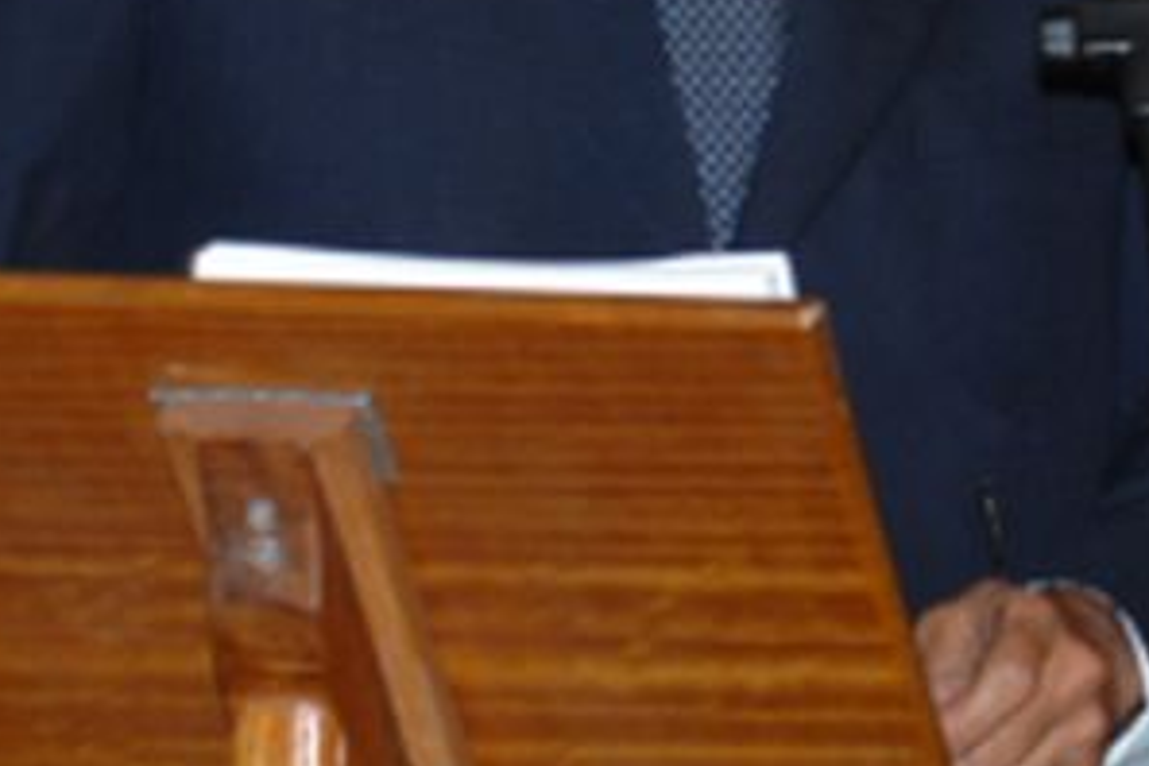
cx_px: 874
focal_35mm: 477
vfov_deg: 2.9
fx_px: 15208
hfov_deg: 4.3
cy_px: -201
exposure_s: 1/60
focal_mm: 105
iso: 400
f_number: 5.6
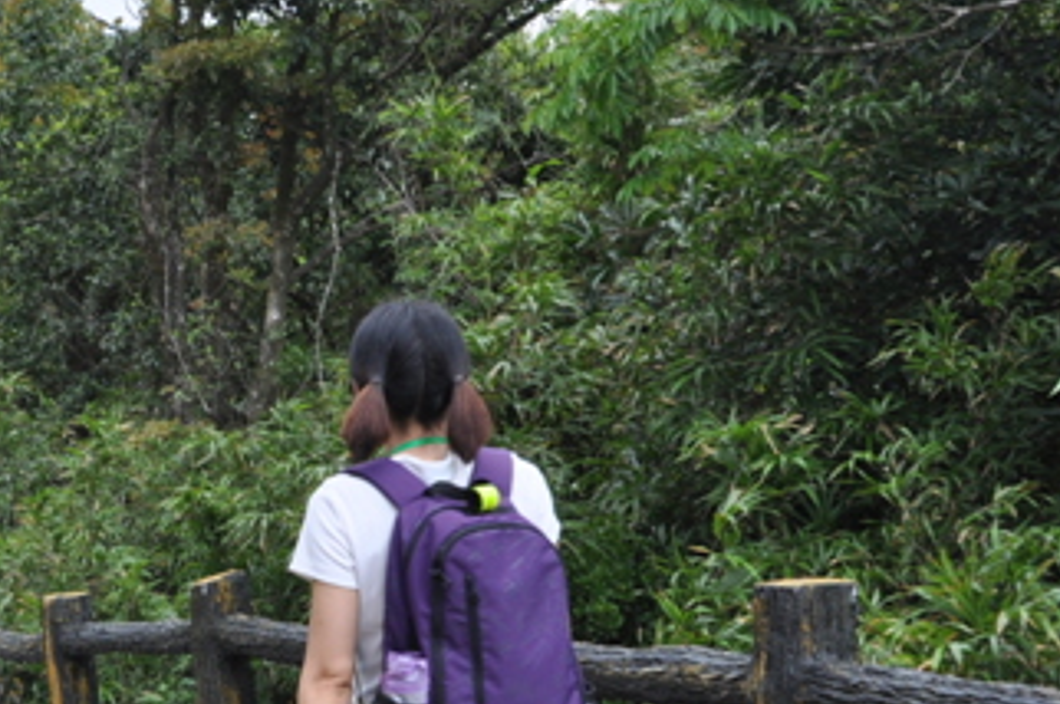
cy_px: 653
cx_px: 135
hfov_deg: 24.2
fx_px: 2412
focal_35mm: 82
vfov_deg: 16.4
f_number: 11
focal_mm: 22
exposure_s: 1/60
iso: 250
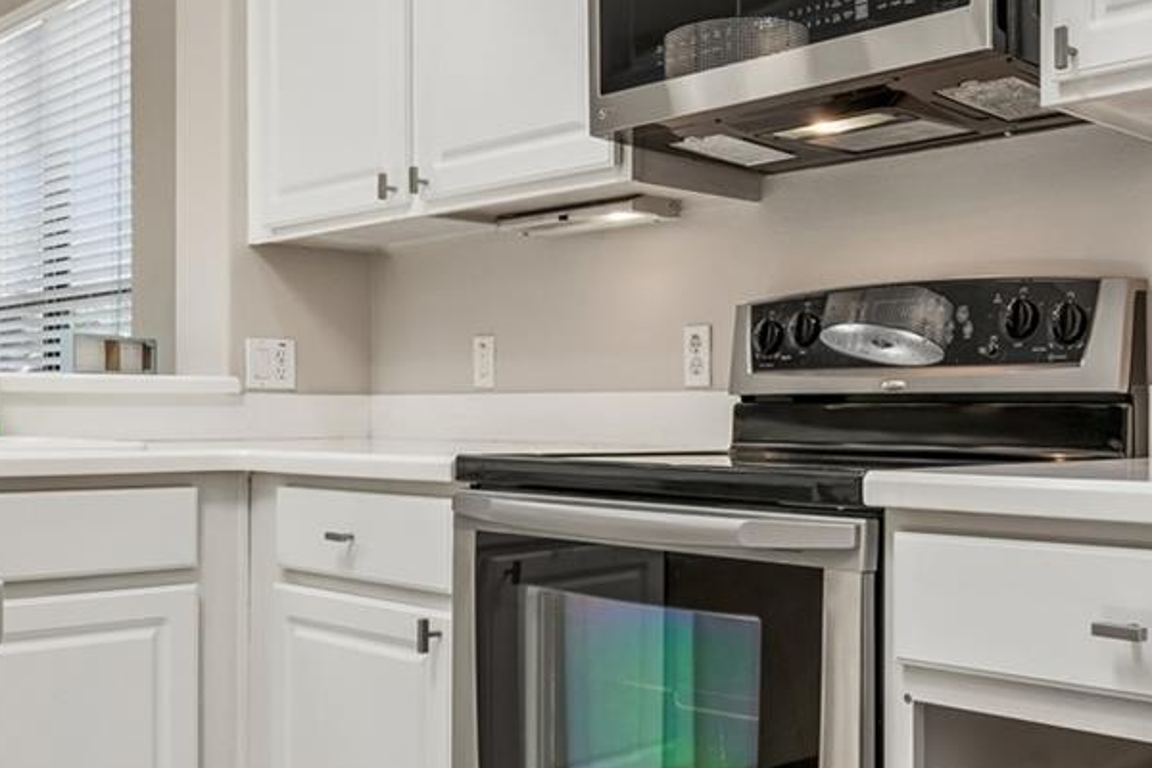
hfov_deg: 47.5
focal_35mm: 40
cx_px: 789
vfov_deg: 33.3
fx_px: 1280
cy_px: 453
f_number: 7.1
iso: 100
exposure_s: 1/20
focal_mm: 10
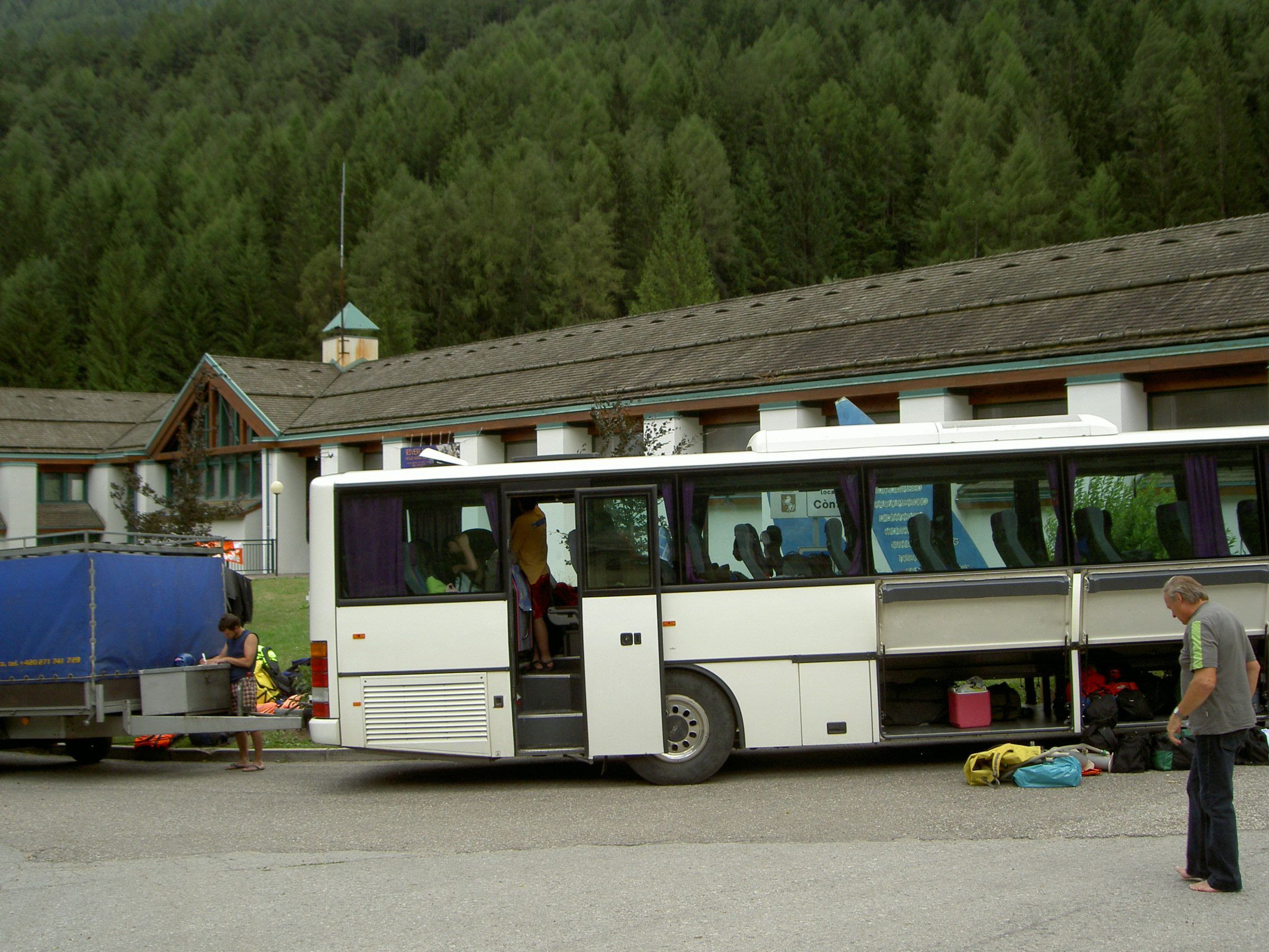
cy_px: 476
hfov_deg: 47.9
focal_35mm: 39
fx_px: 1430
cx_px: 634
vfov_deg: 36.8
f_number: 4.7
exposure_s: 1/200
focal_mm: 8
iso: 50
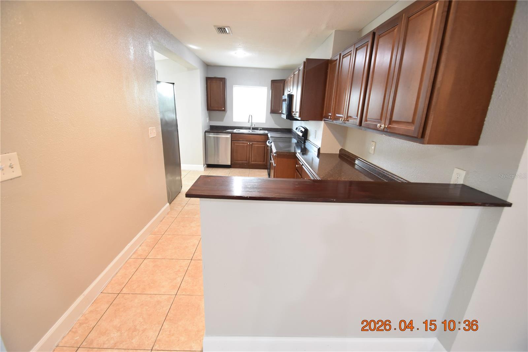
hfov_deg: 100.4
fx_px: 220
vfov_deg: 77.3
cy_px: 176
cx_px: 264
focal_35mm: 15
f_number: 3.5
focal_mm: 10
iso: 800
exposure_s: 1/20
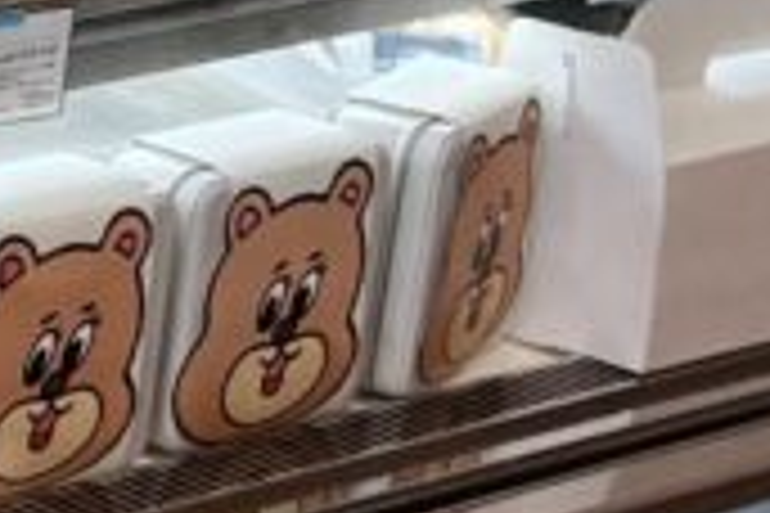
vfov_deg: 6.8
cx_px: -1423
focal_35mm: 202
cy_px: 176
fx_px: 4320
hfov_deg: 8.7
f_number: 1.6
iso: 50
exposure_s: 1/294
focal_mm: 5.1
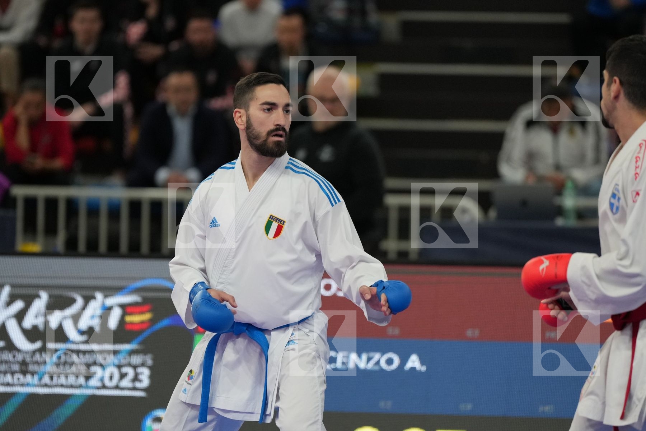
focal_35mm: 300
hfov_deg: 6.9
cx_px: 323
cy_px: 216
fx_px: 5383
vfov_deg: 4.6
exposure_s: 1/1000
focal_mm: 200
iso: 2000
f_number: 2.8
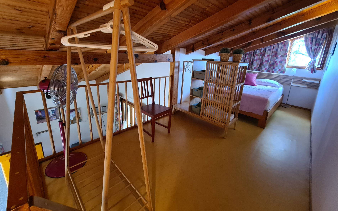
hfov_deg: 105.3
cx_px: 168
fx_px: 129
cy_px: 90
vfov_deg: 78.1
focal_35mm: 14
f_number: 2.2
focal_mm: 2.2
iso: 400
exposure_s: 1/33
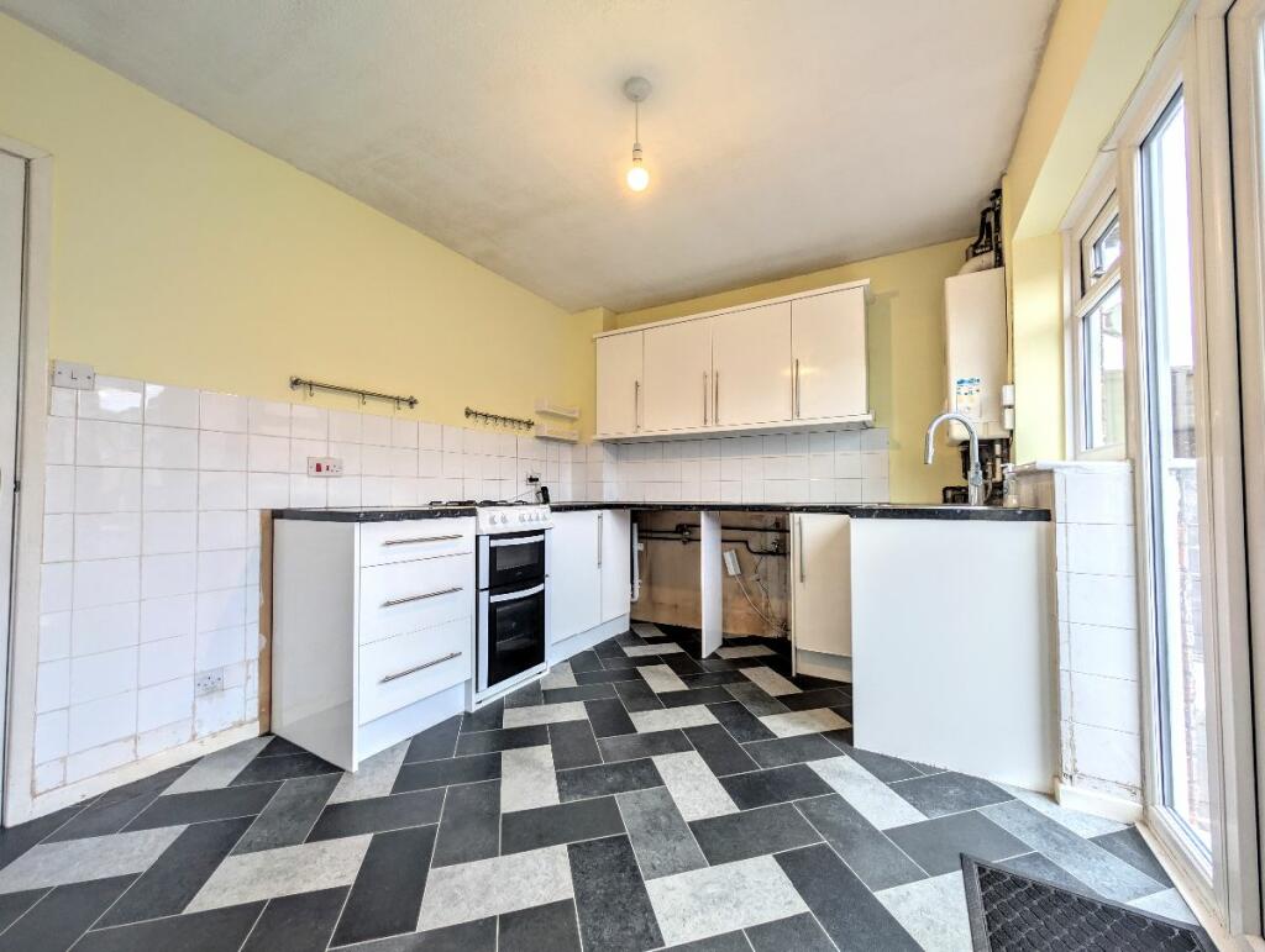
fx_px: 439
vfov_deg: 94.6
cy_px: 476
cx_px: 632
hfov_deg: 110.5
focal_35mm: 12
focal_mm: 2.02
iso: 47
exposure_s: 1/78.5
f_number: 1.7
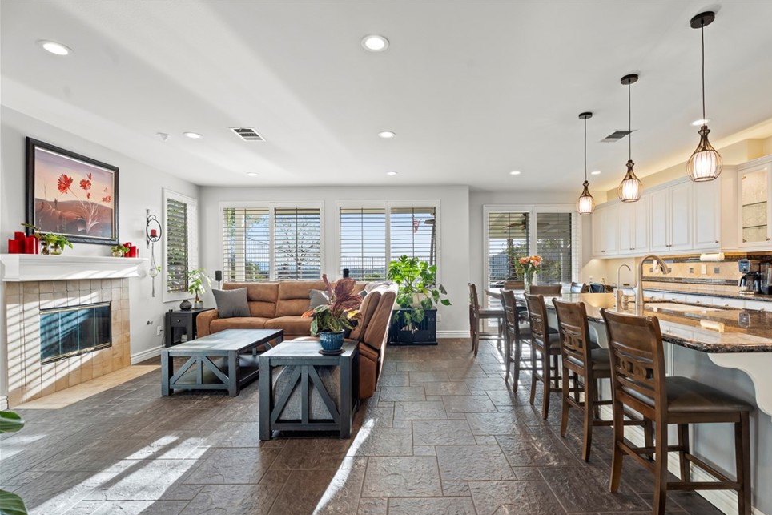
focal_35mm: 18
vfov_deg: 67.5
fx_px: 385
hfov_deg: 90.0
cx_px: 409
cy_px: 272
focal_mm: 16.9
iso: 400
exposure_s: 1/10
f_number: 8
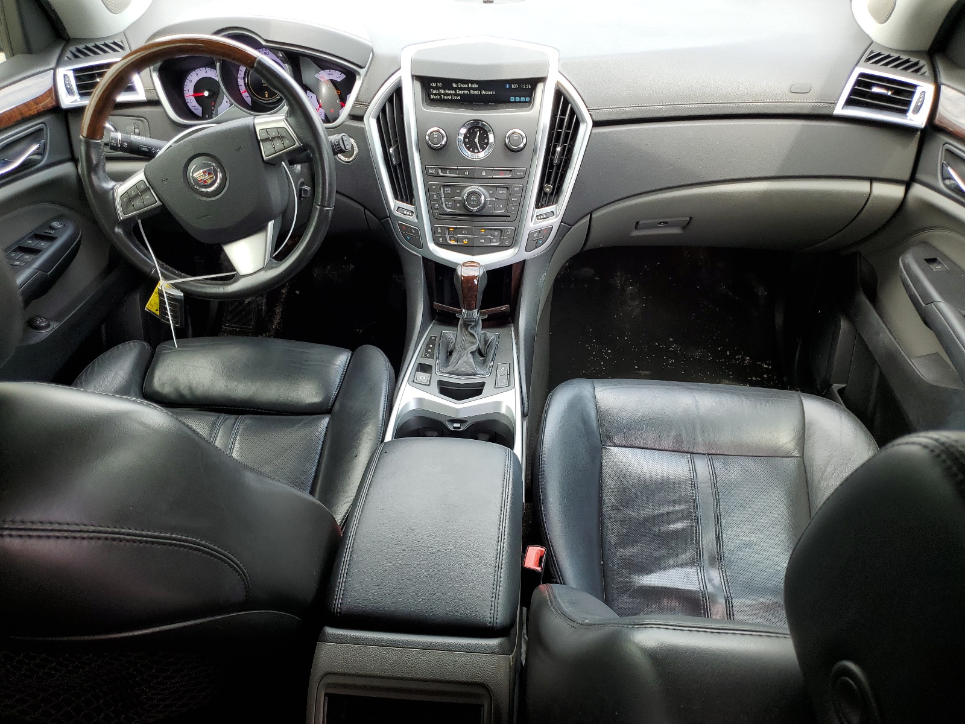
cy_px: 362
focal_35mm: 26
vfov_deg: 53.1
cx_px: 482
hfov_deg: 67.3
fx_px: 725
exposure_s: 1/182
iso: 50
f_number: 1.5
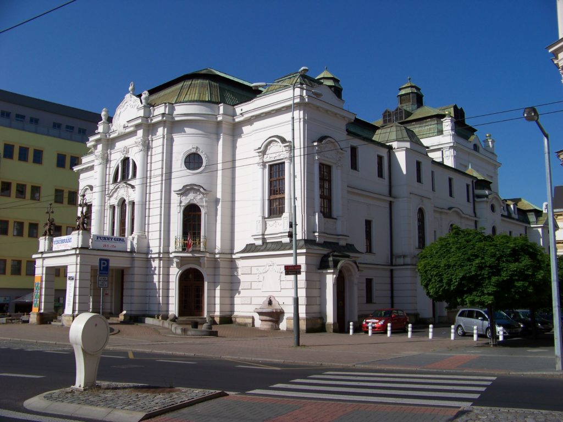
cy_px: 211
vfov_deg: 39.7
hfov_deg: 51.4
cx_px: 282
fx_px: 586
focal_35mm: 36
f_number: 4
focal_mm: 5.85
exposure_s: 1/1000
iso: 64
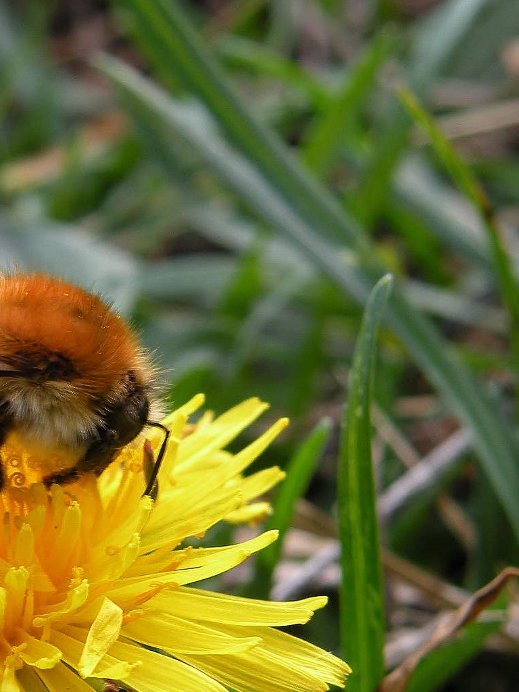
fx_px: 2239
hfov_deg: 13.1
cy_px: 517
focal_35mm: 112
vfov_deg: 17.5
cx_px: 2
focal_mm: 9.8
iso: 98
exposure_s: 1/59.7
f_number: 3.5
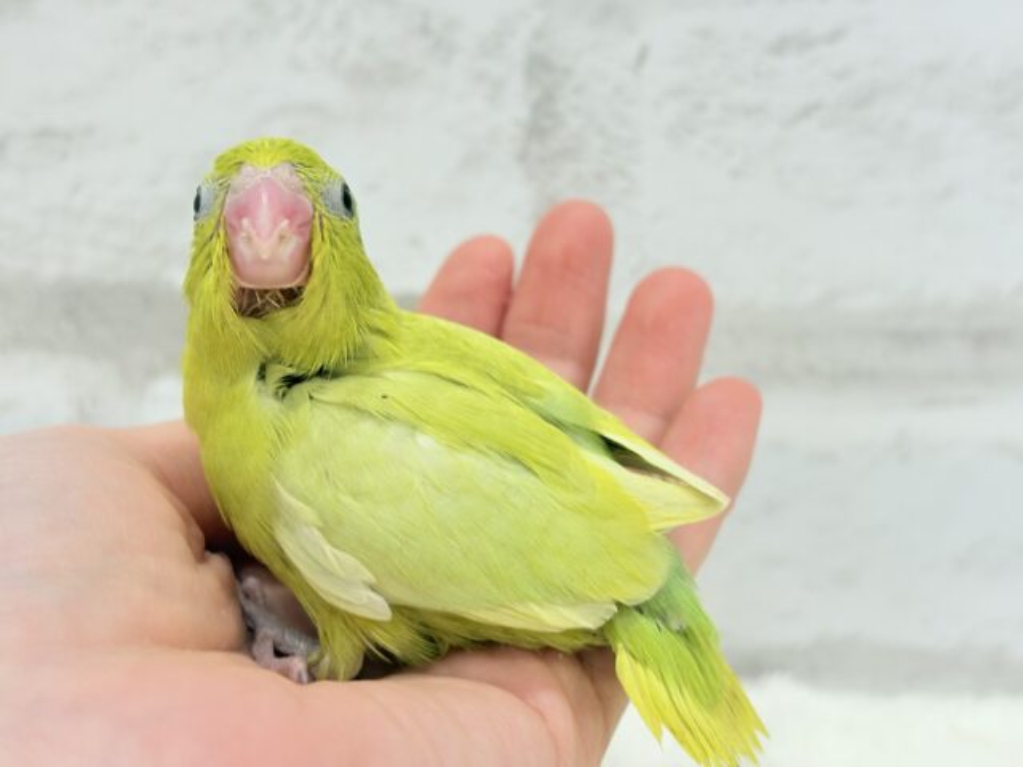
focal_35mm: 52
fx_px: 1537
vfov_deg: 28.0
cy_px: 384
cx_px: 512
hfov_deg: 36.8
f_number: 1.6
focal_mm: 5.96
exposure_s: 1/50
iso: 40
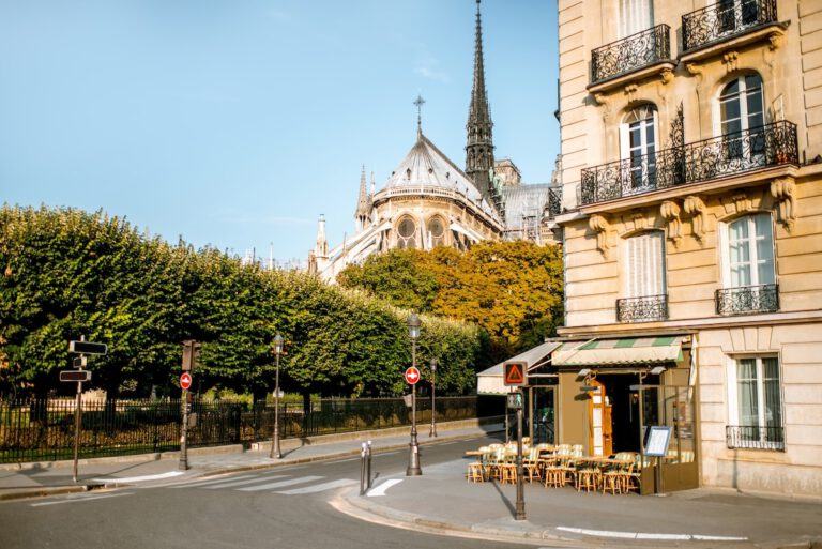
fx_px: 800
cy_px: 274
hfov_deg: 54.4
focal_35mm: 35
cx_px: 411
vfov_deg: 37.9
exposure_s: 1/8000
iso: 200
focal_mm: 35
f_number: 1.4
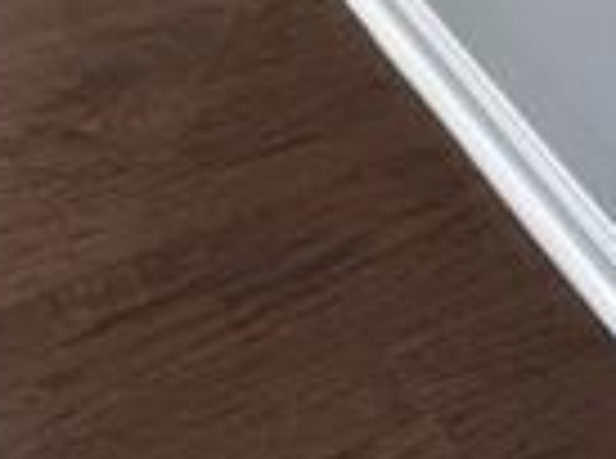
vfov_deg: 10.8
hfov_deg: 18.6
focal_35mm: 105
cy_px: -810
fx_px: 1864
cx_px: 153
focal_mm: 2.22
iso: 500
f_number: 2.2
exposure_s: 1/60
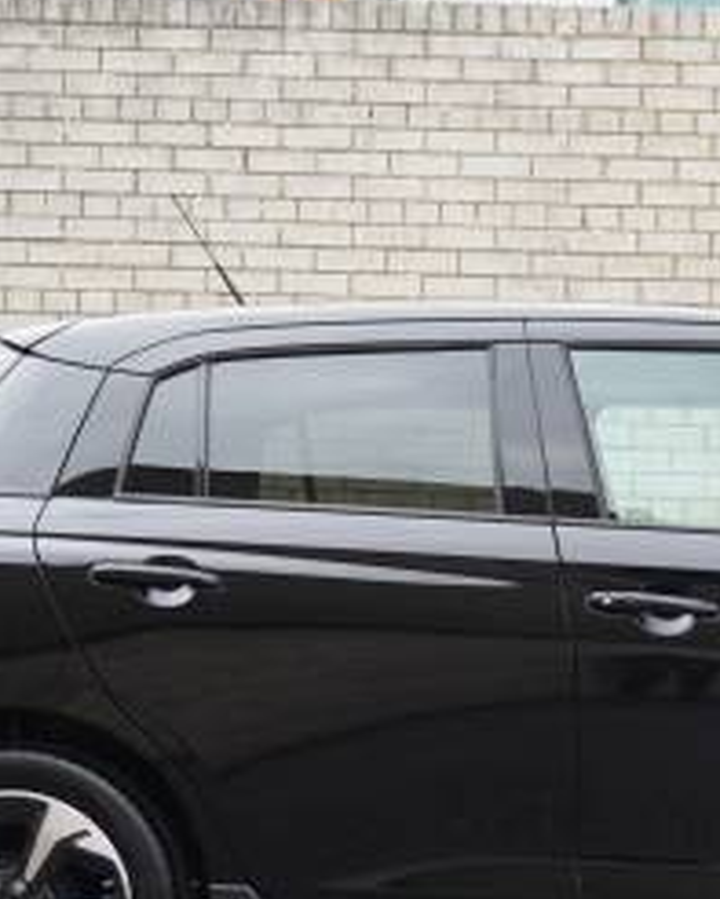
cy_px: 603
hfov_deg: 17.9
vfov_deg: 22.6
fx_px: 2242
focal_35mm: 84
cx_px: 698
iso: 320
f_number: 4
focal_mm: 23
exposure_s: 1/160
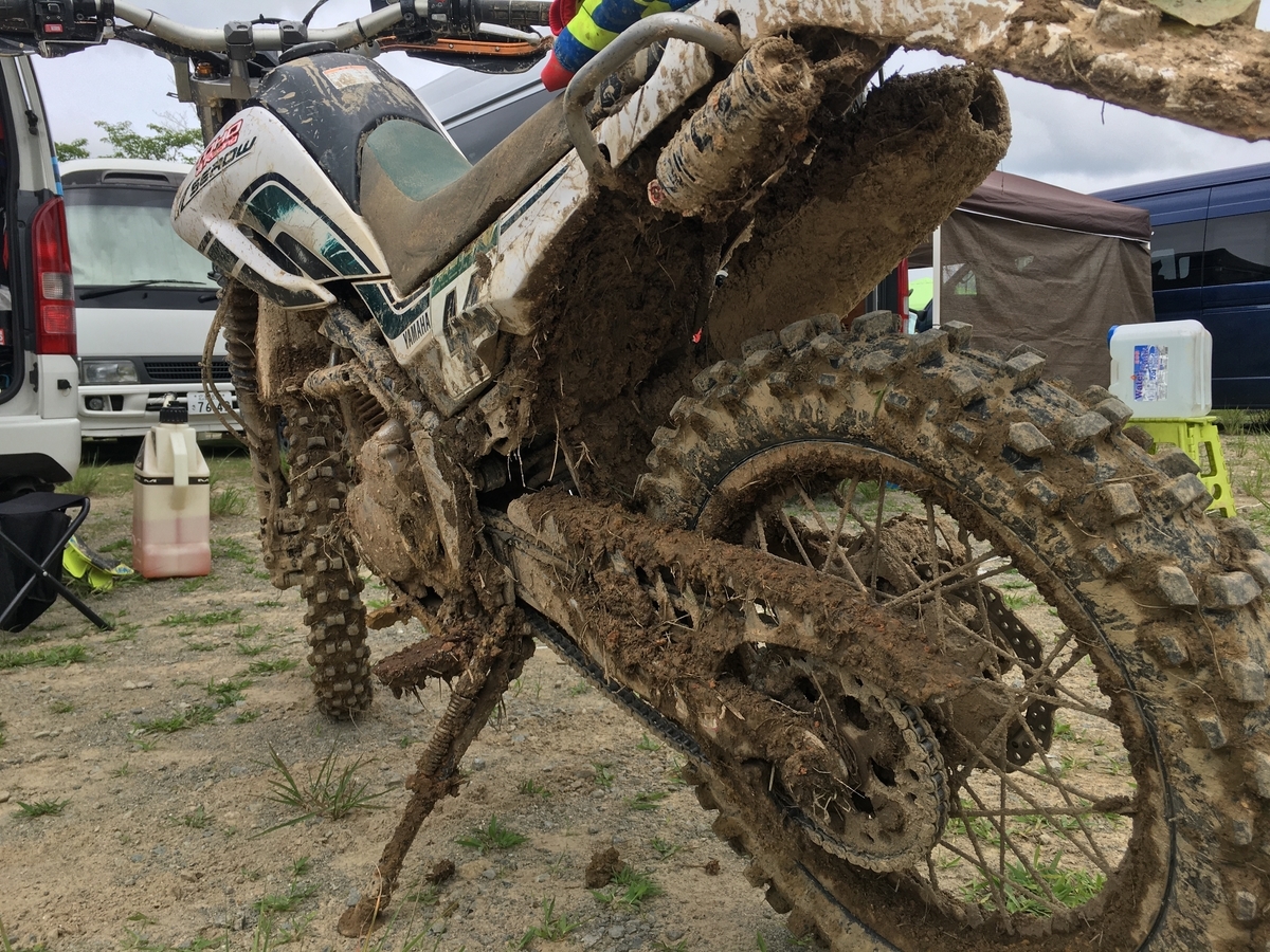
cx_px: 635
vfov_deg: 48.2
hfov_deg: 61.7
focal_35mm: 29
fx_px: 1064
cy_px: 476
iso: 25
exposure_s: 1/855
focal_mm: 4.15
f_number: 2.2
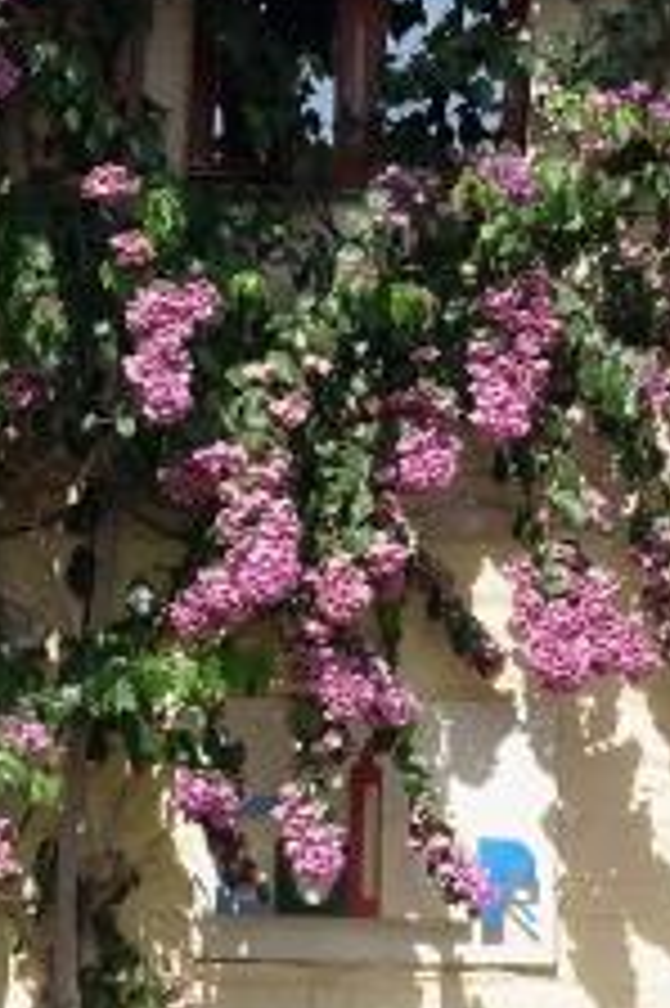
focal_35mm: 160
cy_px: 76
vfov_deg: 12.7
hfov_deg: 8.6
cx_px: 357
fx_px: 4473
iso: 400
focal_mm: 35
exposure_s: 1/640
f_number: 8
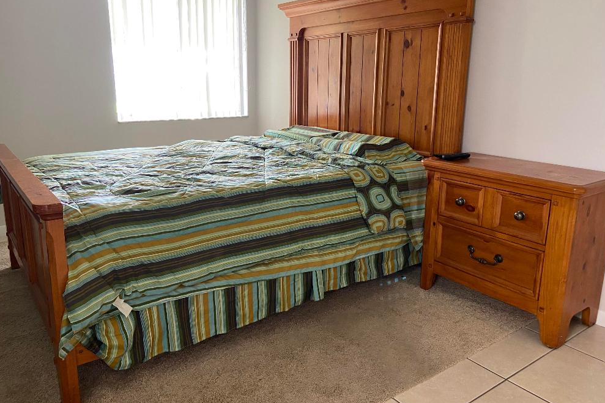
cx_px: 299
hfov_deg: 65.5
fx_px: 470
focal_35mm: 28
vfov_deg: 46.3
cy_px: 184
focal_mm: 4.25
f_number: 1.8
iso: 250
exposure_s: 1/60
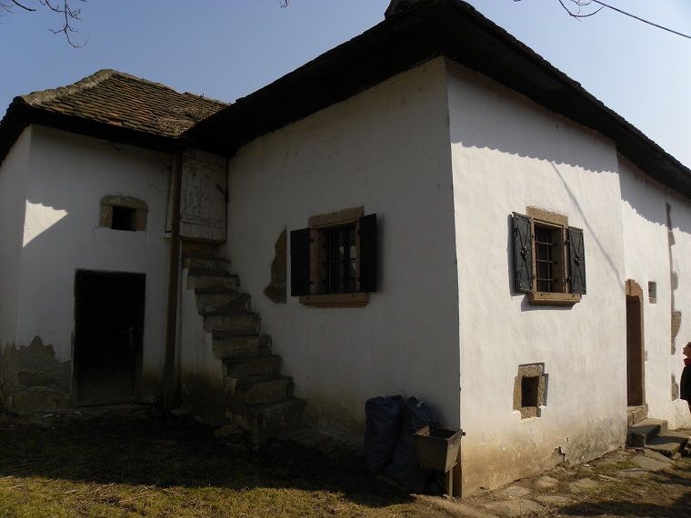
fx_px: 519
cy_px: 259
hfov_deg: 67.3
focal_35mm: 26
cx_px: 346
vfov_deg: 53.1
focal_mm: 4.6
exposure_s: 1/380
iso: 64
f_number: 6.3
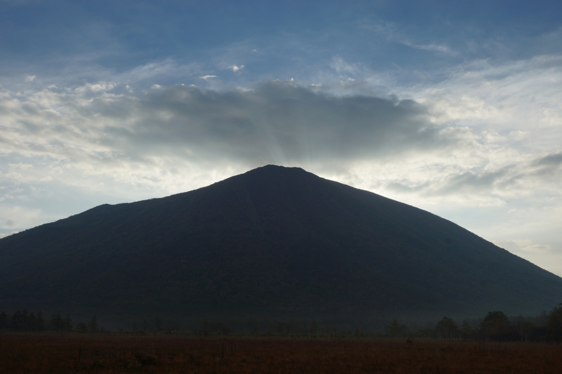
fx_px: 562
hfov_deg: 53.1
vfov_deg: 36.8
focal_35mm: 36
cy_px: 187
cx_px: 281
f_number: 13
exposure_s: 1/250
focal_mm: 24
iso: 100
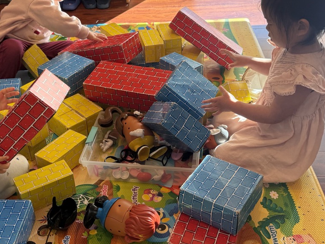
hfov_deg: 40.4
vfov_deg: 30.9
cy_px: 125
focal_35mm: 47
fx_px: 441
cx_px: 143
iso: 125
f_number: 1.78
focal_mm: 6.76
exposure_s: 1/228
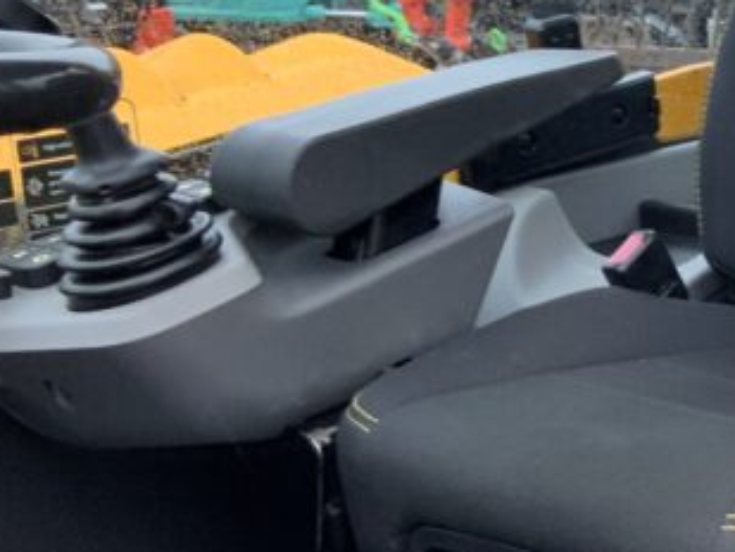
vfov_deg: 15.4
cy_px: 302
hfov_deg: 18.6
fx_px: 2039
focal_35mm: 96
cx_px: 1030
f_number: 1.8
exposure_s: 1/73
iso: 64
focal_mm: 3
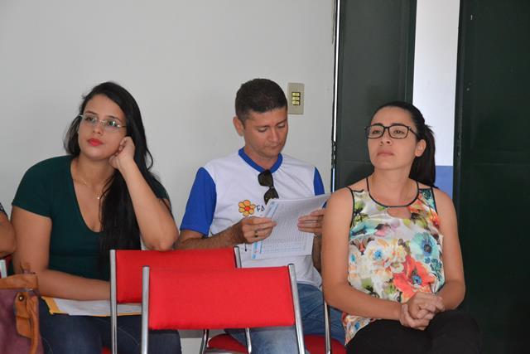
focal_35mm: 75
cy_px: 177
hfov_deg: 27.0
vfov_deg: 18.2
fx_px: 1104
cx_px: 265
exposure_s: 1/60
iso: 3200
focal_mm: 50
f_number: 5
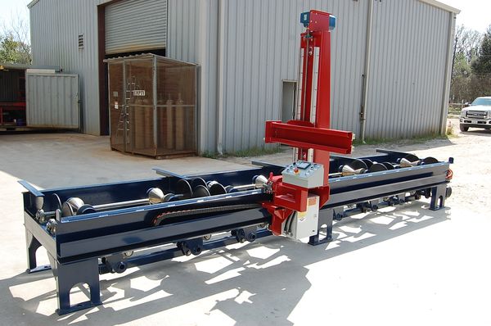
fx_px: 409
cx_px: 246
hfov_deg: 62.0
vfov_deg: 43.5
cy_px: 163
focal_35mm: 30
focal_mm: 20
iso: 200
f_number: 7.1
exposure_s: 1/200
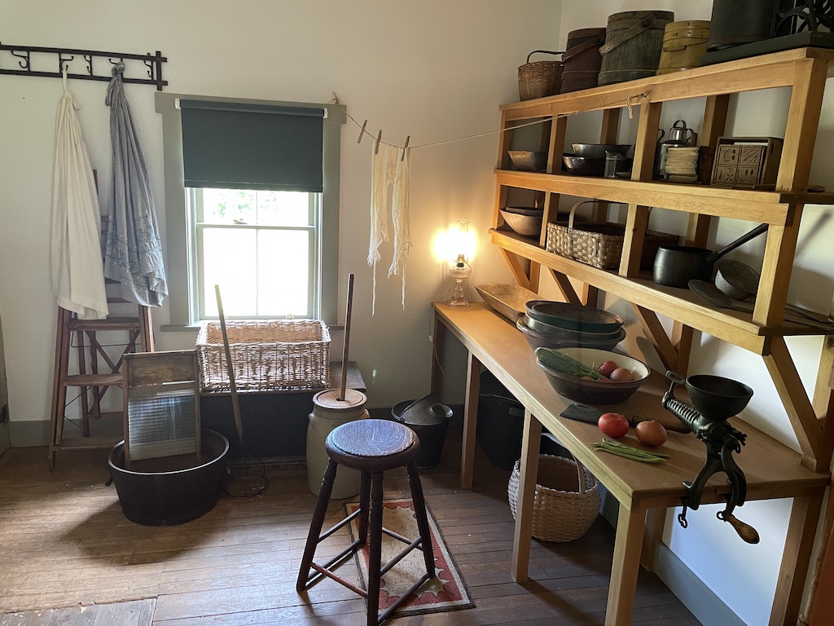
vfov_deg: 53.1
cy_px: 313
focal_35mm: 26
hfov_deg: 67.3
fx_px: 626
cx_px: 417
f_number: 1.6
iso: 250
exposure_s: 1/60
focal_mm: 4.2
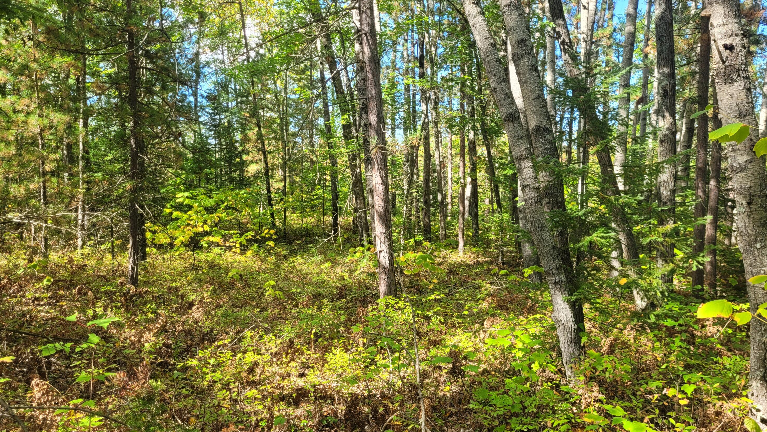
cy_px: 224
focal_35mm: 29
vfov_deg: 40.2
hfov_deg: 66.1
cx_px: 387
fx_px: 590
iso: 40
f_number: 1.8
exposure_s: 1/234
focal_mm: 5.4
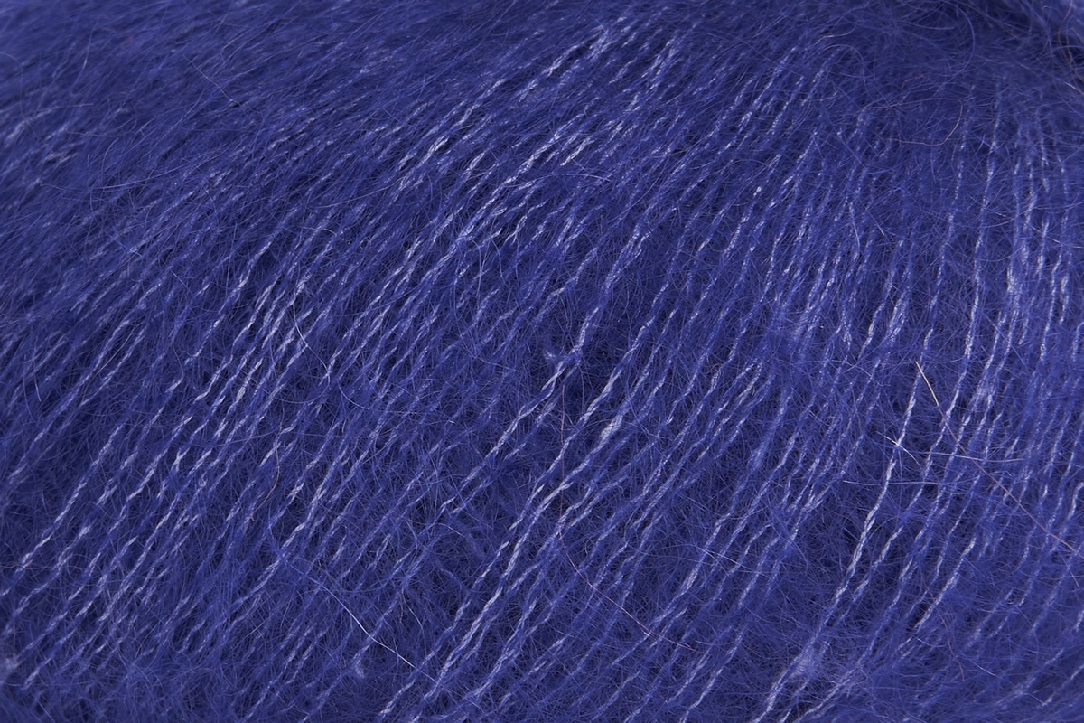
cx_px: 542
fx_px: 1746
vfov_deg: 23.4
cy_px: 362
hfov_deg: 34.5
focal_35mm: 58
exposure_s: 1/125
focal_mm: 58
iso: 200
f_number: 11
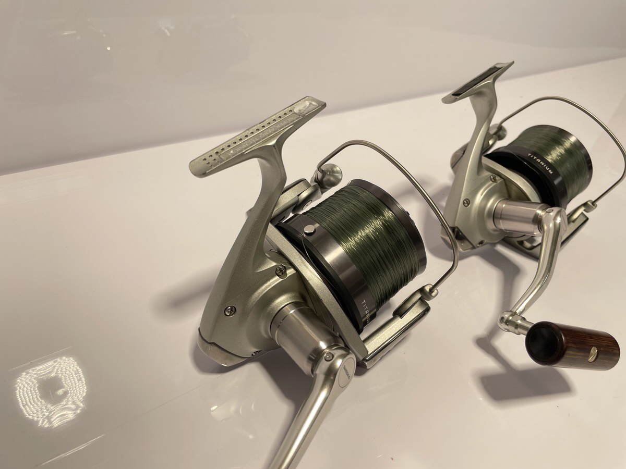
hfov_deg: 67.3
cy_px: 234
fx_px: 470
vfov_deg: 53.1
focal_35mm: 26
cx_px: 313
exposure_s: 1/273
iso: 32
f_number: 1.6
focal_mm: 4.2
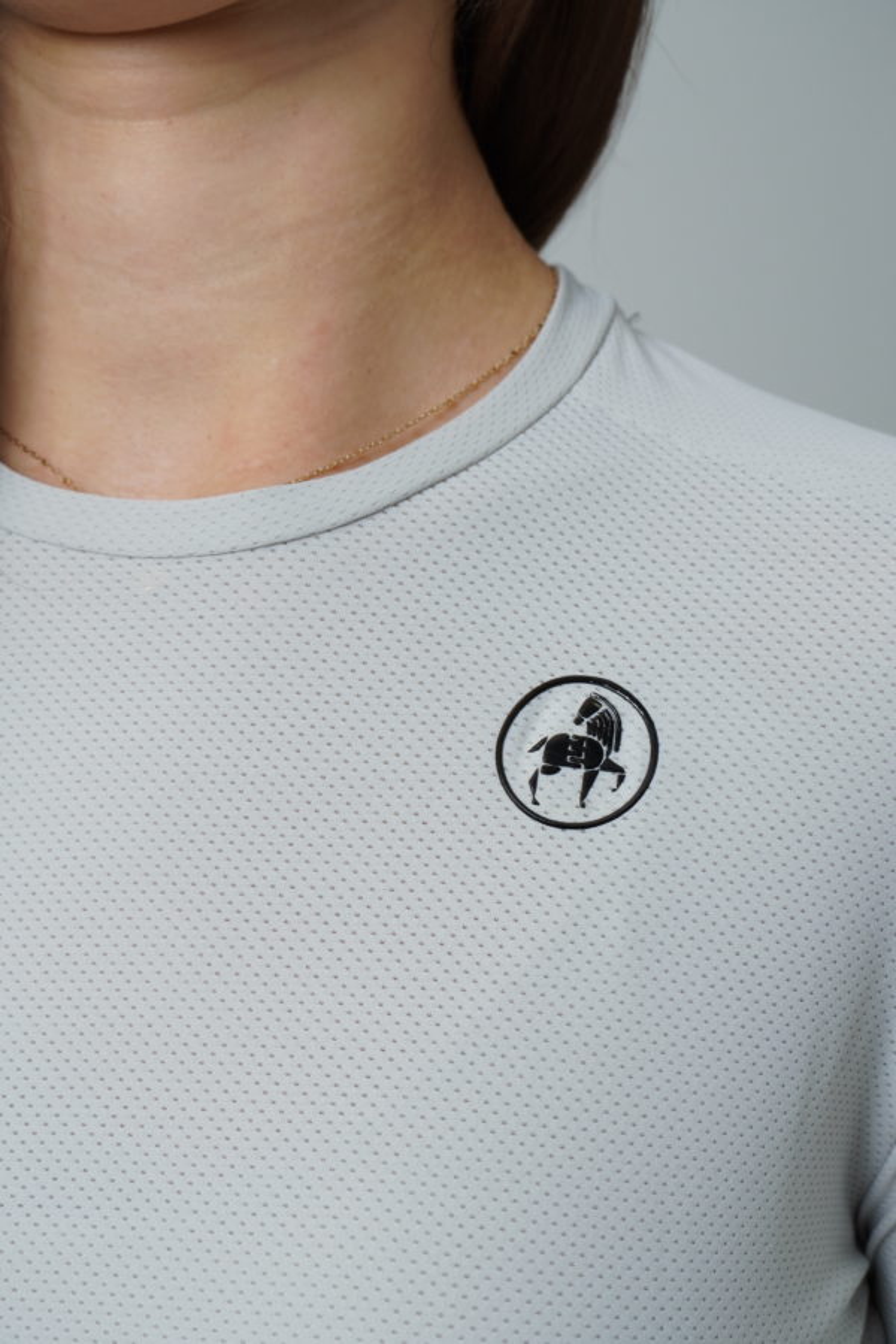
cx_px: 448
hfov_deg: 22.1
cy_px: 672
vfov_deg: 32.6
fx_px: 2296
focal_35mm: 62
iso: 320
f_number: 7.1
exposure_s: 1/30
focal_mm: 41
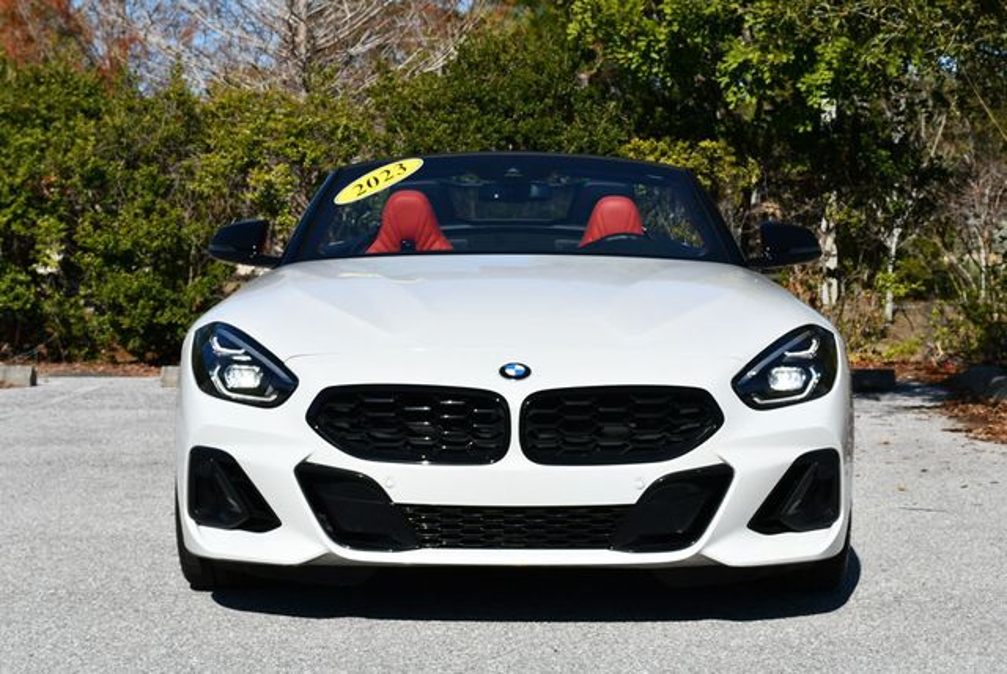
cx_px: 504
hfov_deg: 23.1
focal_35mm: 88
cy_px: 337
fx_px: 2464
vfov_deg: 15.6
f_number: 9
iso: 100
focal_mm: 44
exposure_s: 1/320
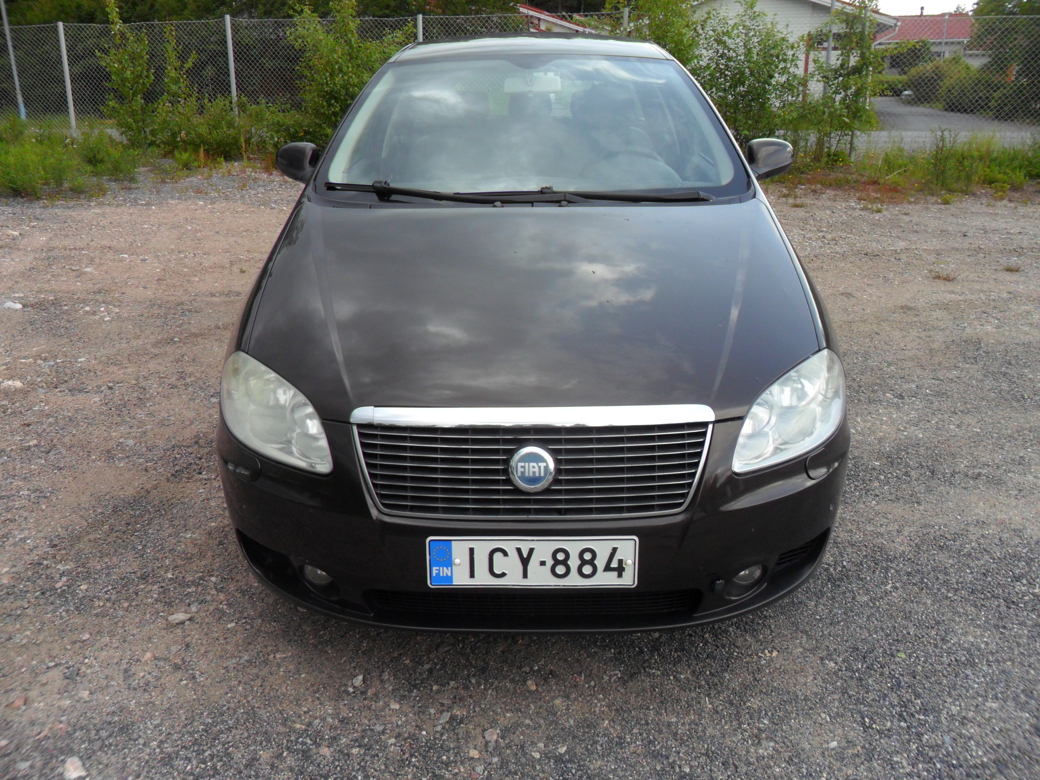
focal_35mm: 27
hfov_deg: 65.3
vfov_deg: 51.4
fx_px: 811
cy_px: 390
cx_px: 520
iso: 80
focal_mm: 4.9
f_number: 3.5
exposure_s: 1/250
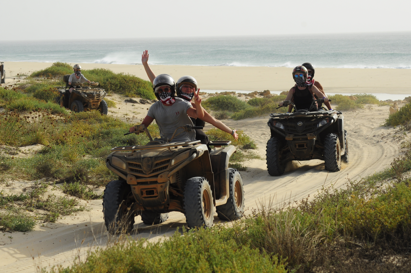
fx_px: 1710
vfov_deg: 9.1
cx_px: 206
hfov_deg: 13.7
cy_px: 136
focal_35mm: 150
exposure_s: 1/800
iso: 320
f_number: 7.1
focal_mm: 100
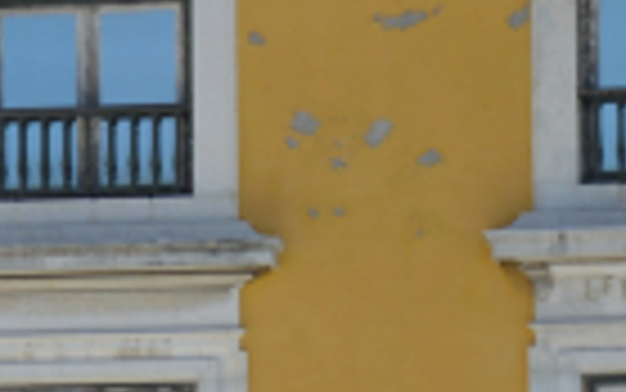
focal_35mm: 509
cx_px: -1135
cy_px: 351
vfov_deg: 2.6
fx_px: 8687
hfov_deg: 4.0
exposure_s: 1/200
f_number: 7.1
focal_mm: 58
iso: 100
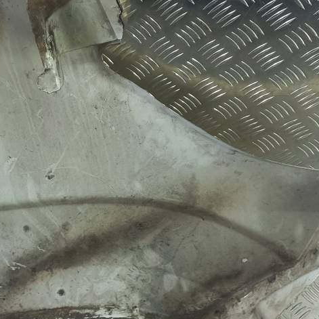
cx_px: 98
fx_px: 500
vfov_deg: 35.2
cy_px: 129
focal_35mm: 48
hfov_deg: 34.9
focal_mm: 4.6
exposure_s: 1/50
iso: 64
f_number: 1.8
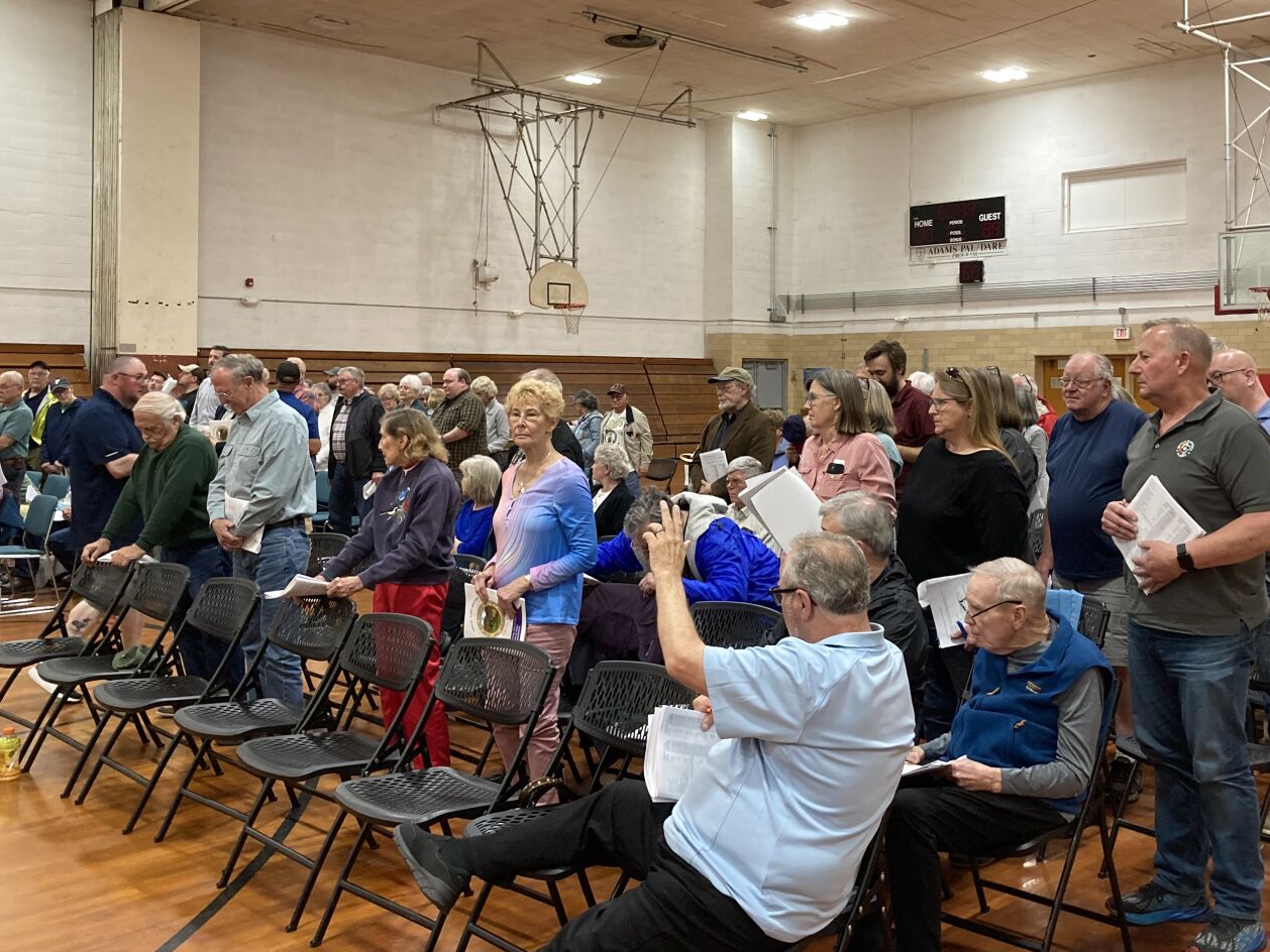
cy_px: 341
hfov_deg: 49.9
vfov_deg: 38.4
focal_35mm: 37
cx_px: 733
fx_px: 1358
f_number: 1.8
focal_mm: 3.99
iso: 160
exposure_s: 1/60
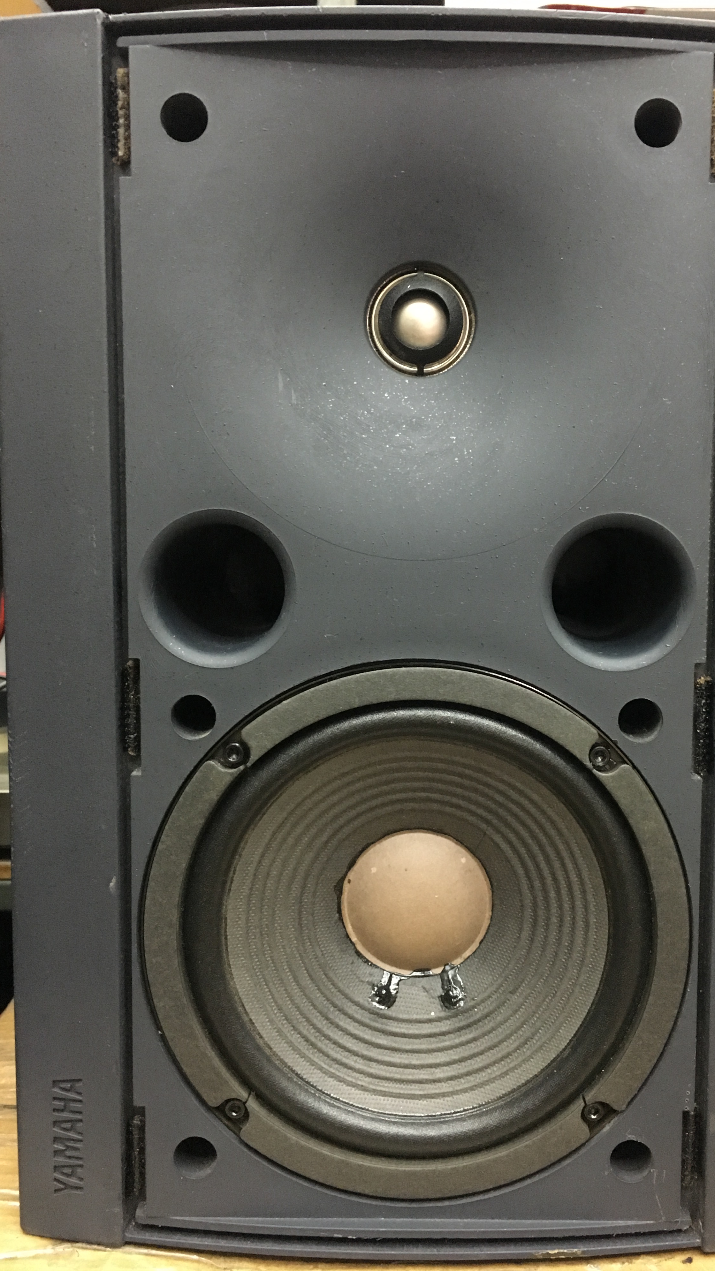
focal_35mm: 32
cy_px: 641
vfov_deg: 61.0
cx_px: 435
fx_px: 1079
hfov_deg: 36.5
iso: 250
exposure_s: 1/17
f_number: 2.2
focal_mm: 4.15
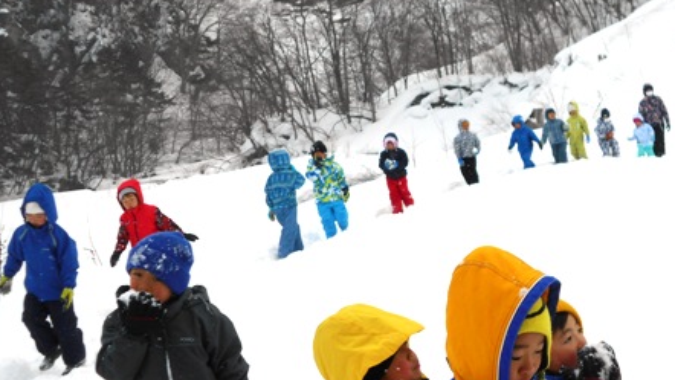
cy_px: 211
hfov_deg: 32.8
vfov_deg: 18.8
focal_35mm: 64
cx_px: 341
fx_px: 1146
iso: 100
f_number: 4.9
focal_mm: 10
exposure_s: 1/250
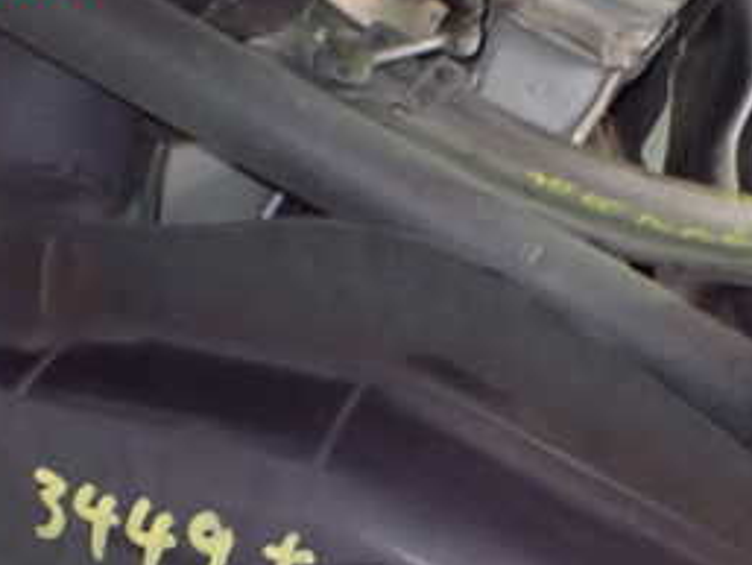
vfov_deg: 20.2
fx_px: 1521
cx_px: 418
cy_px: 597
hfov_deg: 27.7
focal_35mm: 70
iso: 1250
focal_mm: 5.4
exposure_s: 1/30
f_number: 2.3
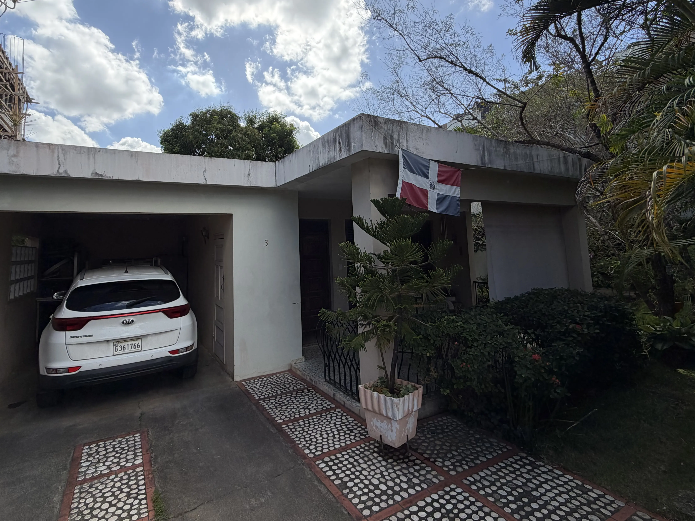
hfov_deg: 87.6
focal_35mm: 18
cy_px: 213
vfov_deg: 71.0
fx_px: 361
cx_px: 324
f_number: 2.2
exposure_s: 1/970
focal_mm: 2.22
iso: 32
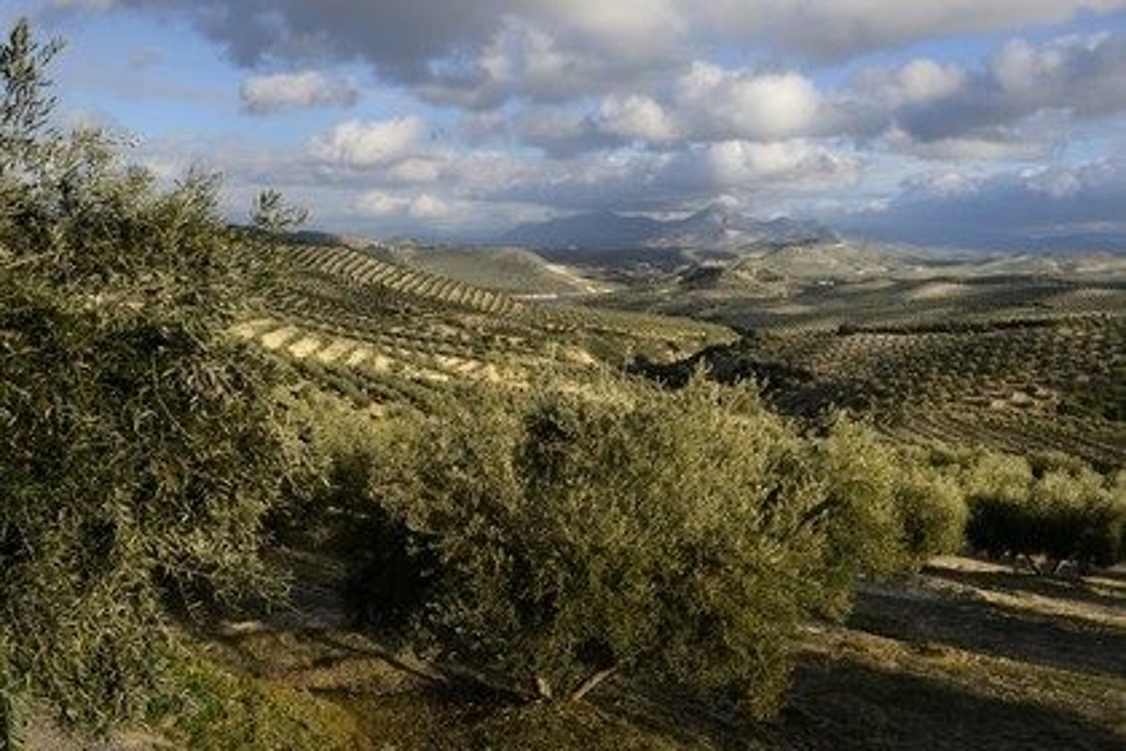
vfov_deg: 41.1
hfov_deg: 58.7
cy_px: 376
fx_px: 1001
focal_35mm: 32
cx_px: 563
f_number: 16
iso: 200
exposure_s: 1/100
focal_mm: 32
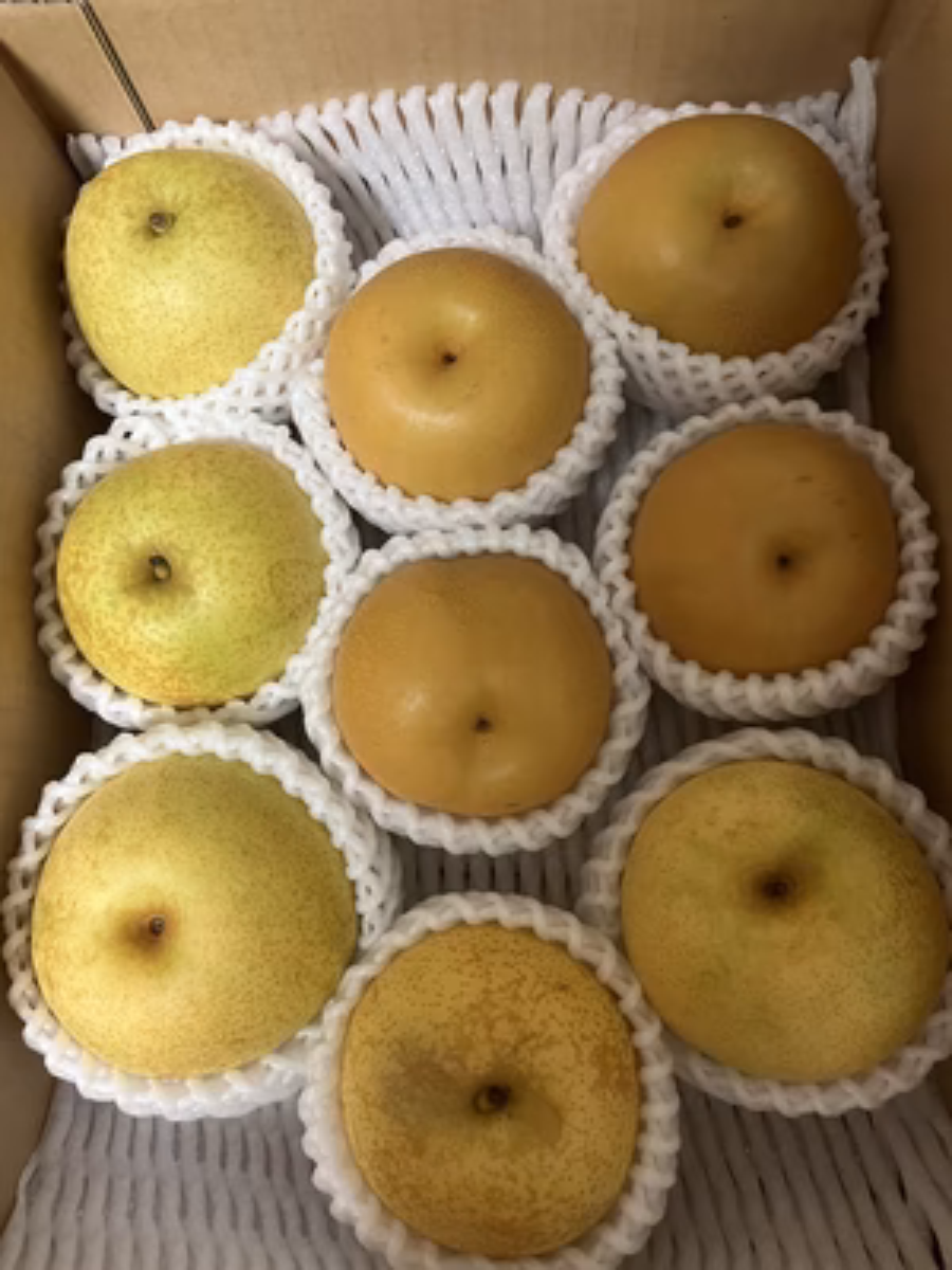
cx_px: 476
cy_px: 635
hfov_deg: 53.1
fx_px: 953
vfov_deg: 67.3
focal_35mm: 26
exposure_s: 1/33
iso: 400
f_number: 1.6
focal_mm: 5.1
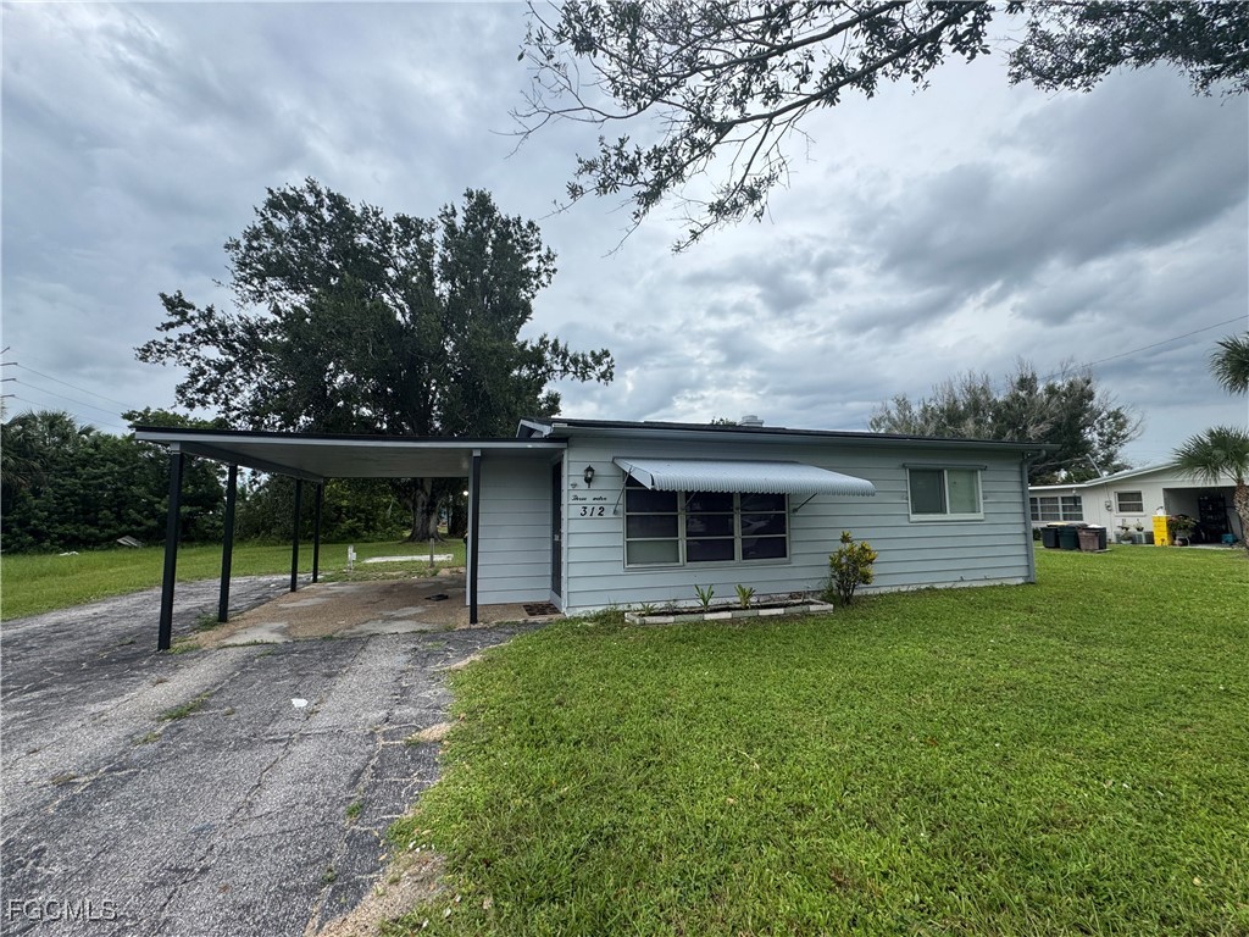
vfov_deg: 85.7
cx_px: 624
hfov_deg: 102.1
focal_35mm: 14
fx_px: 505
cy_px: 468
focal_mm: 2.22
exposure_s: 1/605
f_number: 2.2
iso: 40
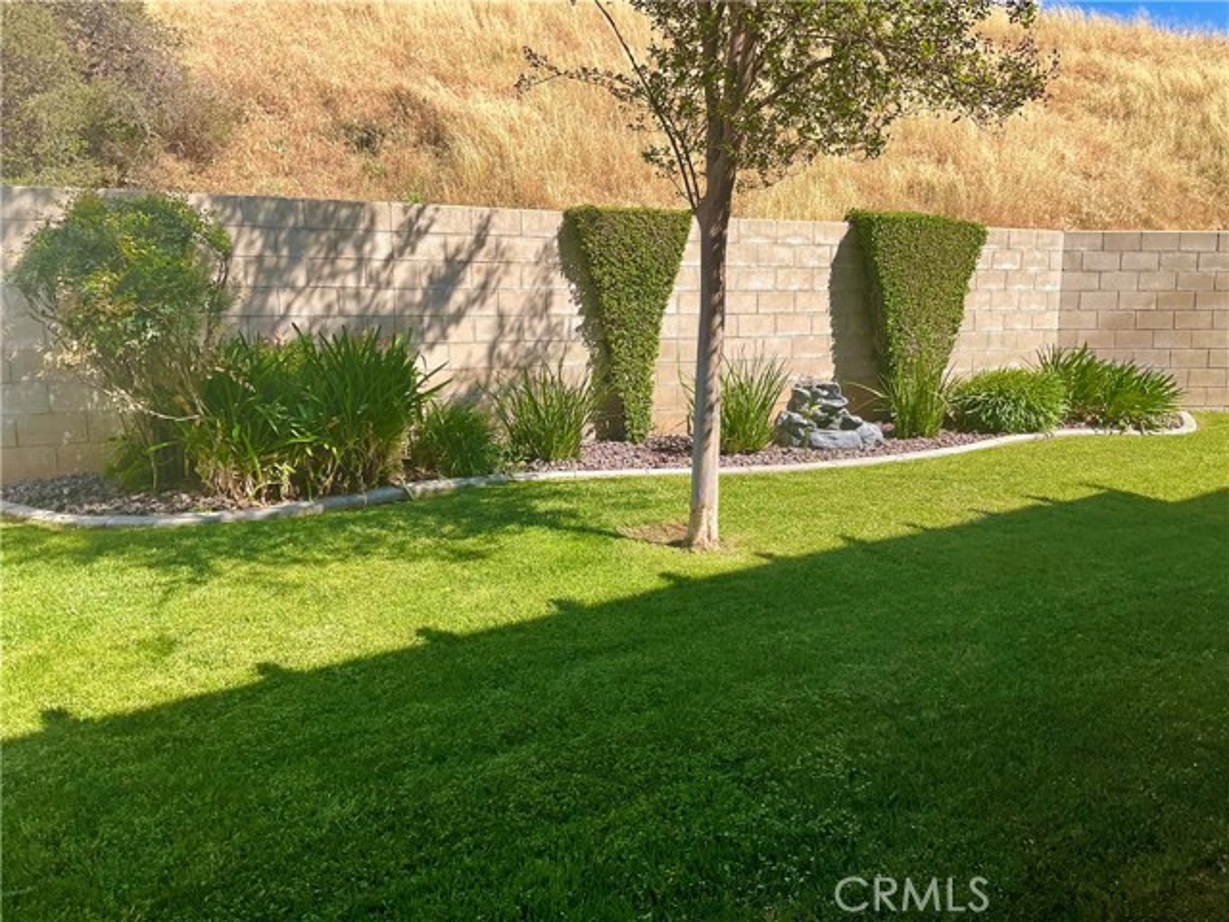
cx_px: 614
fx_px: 1030
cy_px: 461
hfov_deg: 61.7
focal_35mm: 29
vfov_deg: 48.2
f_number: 1.8
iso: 16
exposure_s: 1/1144
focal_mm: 3
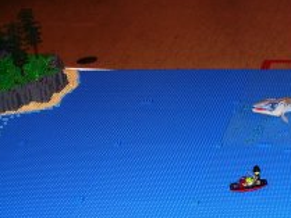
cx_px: 266
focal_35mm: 77
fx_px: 648
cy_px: 217
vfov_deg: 18.7
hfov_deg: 24.5
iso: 80
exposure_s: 1/60
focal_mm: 6
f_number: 2.7
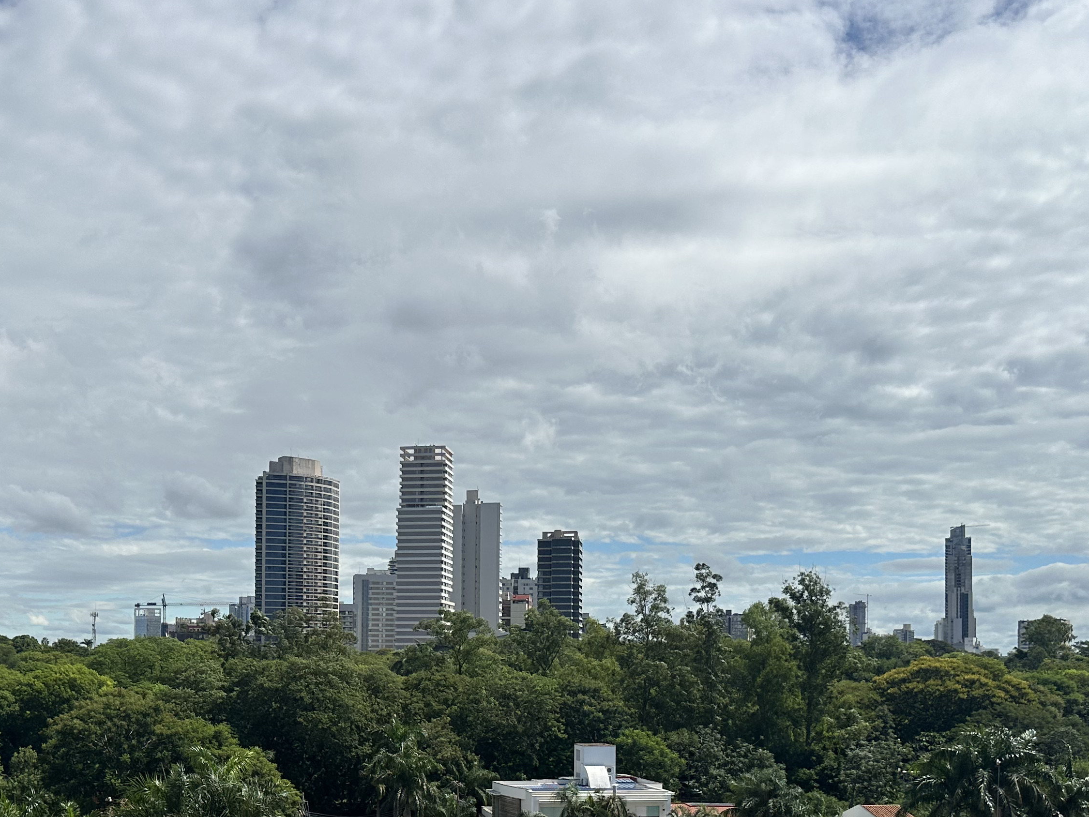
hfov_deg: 43.7
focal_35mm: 43
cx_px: 444
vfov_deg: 32.7
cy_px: 643
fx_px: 1353
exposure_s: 1/9709
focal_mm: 6.86
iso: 80
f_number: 1.78
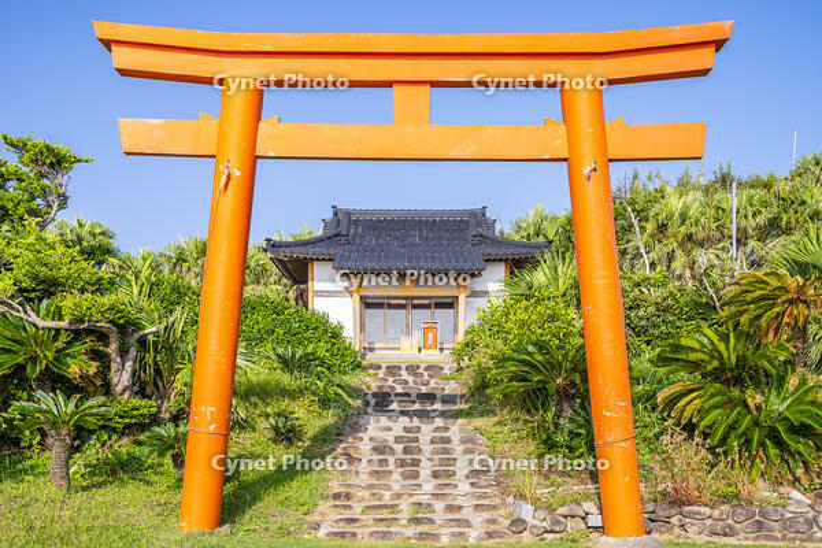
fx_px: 890
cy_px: 274
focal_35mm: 39
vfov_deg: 34.2
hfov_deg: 49.6
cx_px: 411
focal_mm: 39
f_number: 9
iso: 64
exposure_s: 1/30
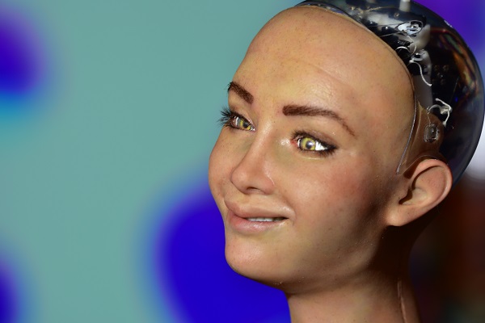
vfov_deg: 5.7
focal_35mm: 240
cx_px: 242
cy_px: 162
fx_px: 3233
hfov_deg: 8.6
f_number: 2.8
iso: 200
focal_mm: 160
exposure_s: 1/20
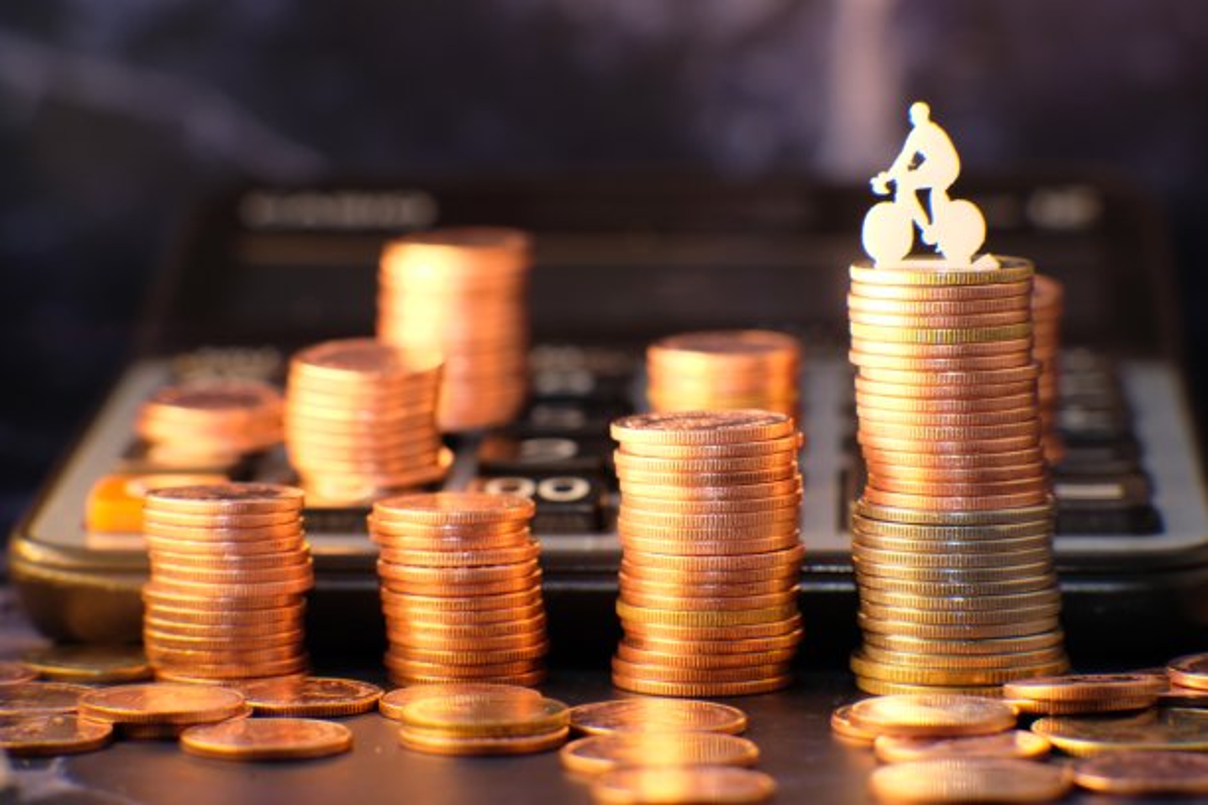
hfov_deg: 16.0
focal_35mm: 128
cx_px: 604
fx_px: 4295
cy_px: 402
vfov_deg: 10.7
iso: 400
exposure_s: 1/160
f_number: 5
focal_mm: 85
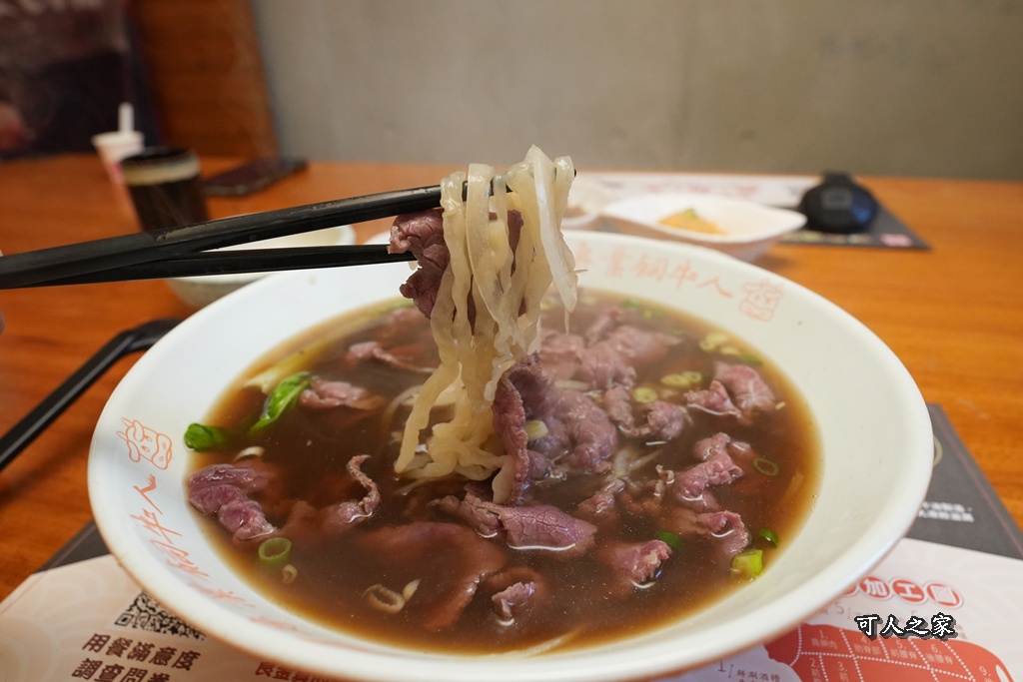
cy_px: 341
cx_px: 512
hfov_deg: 81.2
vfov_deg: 59.5
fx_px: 597
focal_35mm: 21
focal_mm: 14
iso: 2500
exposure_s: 1/160
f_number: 4.5
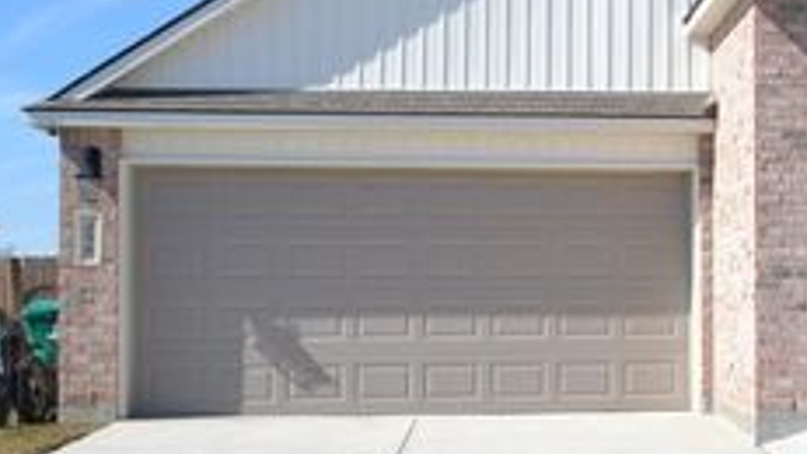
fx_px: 1455
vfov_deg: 17.7
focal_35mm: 68
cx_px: 744
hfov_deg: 29.6
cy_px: 246
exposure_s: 1/250
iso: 100
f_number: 8
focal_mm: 20
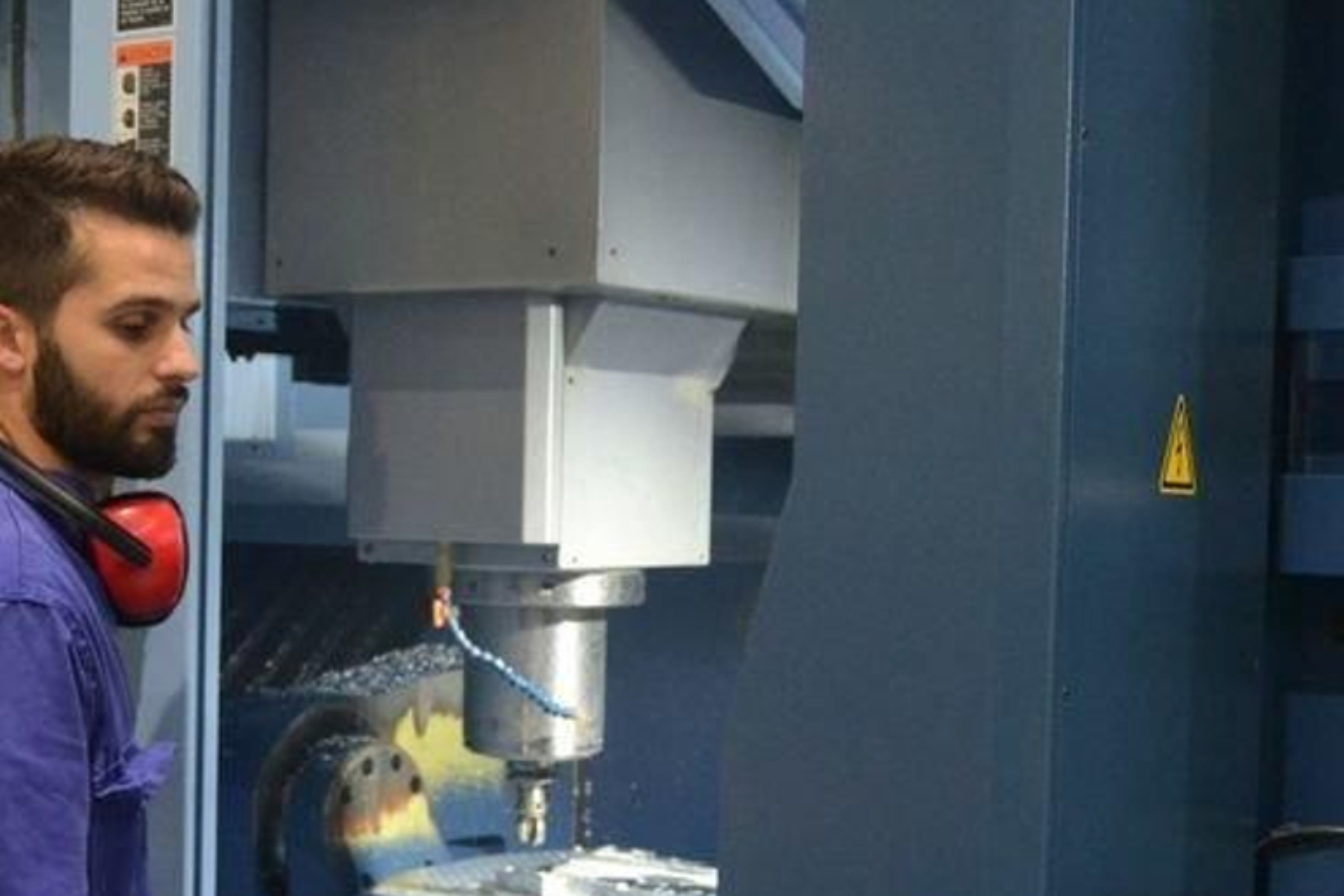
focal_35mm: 62
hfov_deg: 32.2
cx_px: 478
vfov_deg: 21.9
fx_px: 2314
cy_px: 557
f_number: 3.5
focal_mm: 20
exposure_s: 1/80
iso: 2000
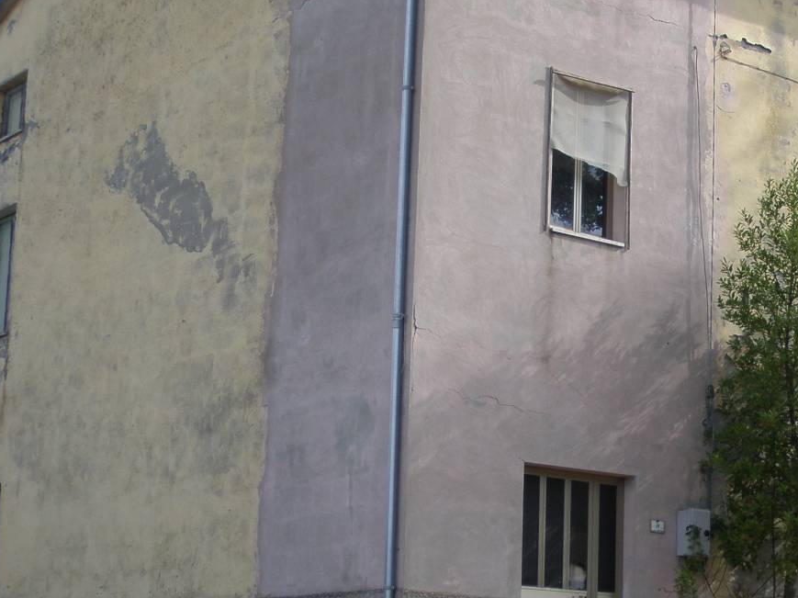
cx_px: 683
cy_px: 393
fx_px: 1936
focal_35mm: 84
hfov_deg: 22.8
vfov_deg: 17.5
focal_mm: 6.7
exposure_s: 1/250
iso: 50
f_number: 3.5
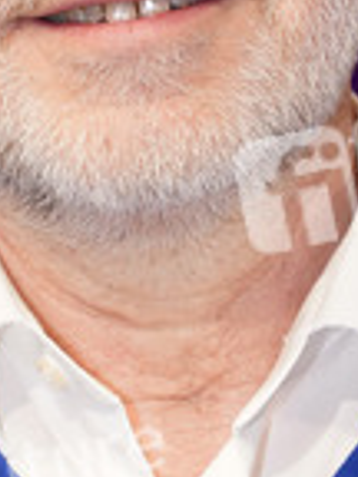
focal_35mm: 222
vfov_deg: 8.9
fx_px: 3061
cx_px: 103
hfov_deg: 6.7
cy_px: 10
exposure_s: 1/125
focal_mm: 83
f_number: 5.6
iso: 2000
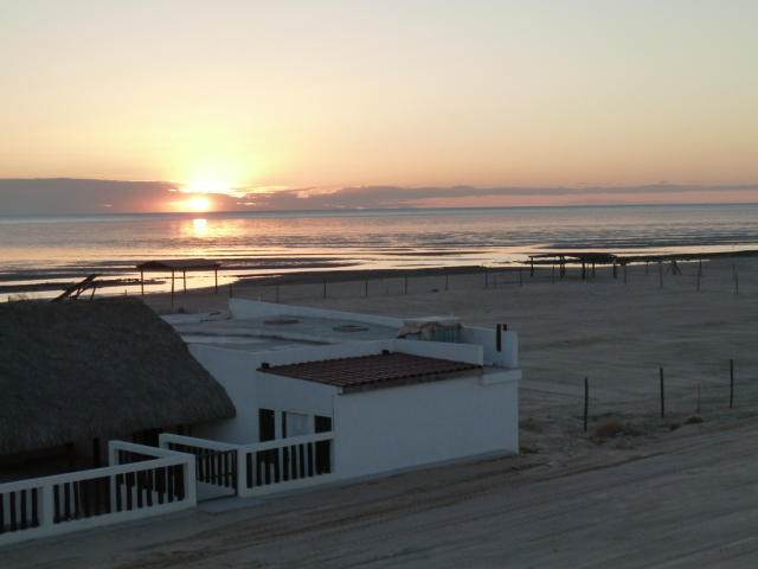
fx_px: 1467
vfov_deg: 21.9
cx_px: 379
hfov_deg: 29.0
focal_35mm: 67
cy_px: 284
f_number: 4.1
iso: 125
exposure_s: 1/160
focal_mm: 11
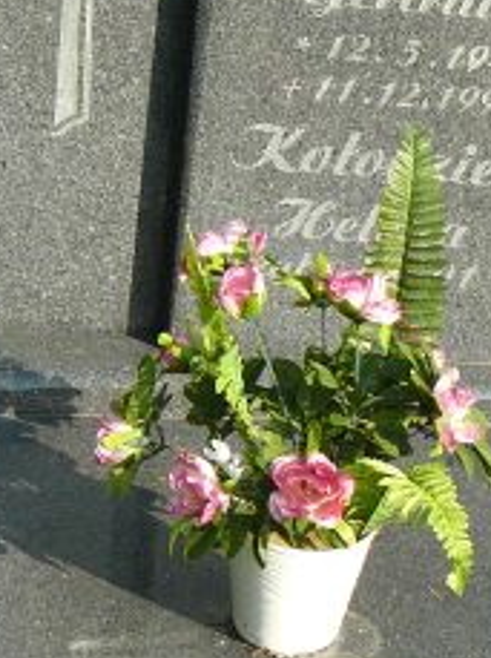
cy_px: 601
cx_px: 419
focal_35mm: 98
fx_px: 1859
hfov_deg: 14.9
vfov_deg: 19.7
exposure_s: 1/500
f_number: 2.8
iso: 80
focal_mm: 5.2
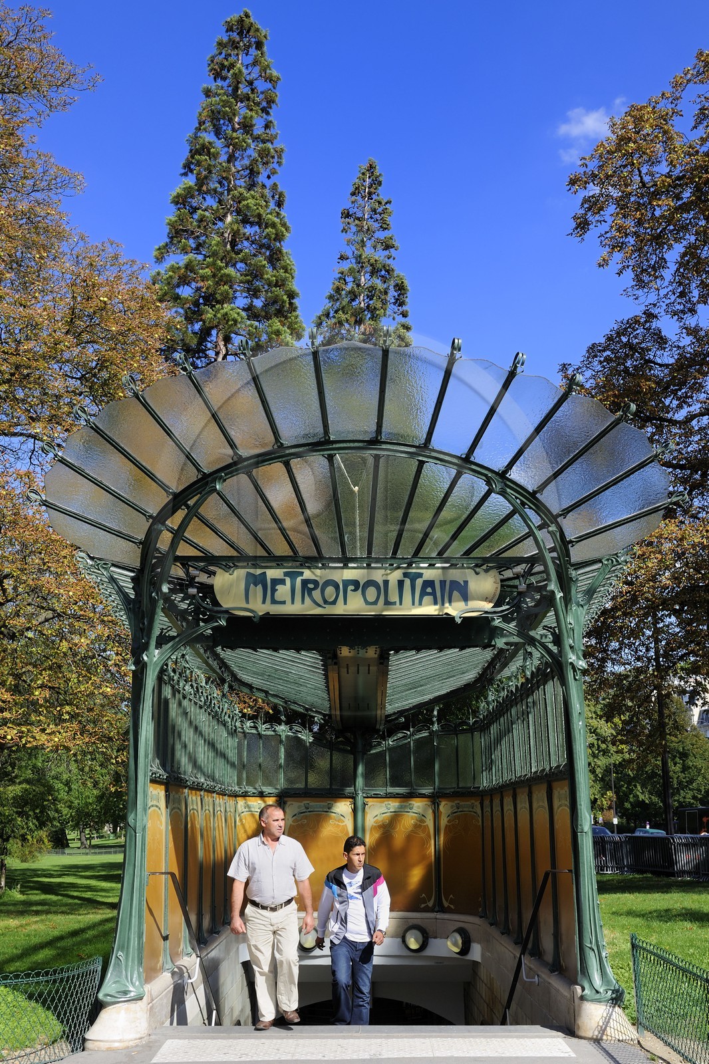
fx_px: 1005
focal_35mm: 34
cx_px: 354
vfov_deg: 55.8
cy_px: 532
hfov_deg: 38.9
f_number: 10
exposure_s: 1/160
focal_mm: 34
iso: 200
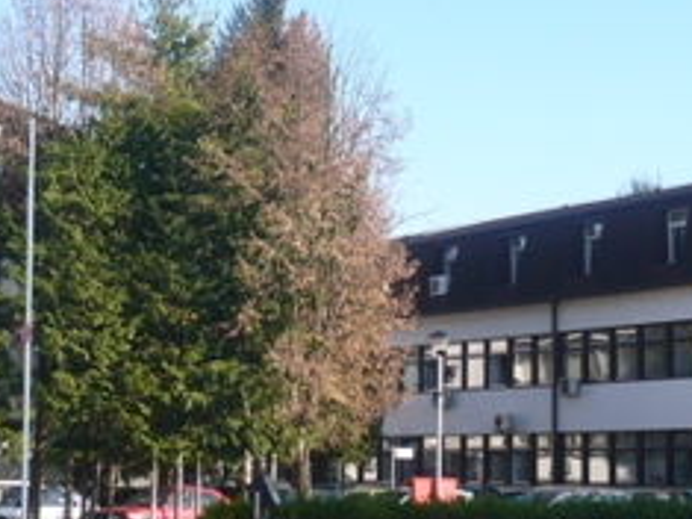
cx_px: 233
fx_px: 1758
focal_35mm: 88
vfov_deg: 16.8
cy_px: 202
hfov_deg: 22.2
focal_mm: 7.4
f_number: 3.5
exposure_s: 1/400
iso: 100
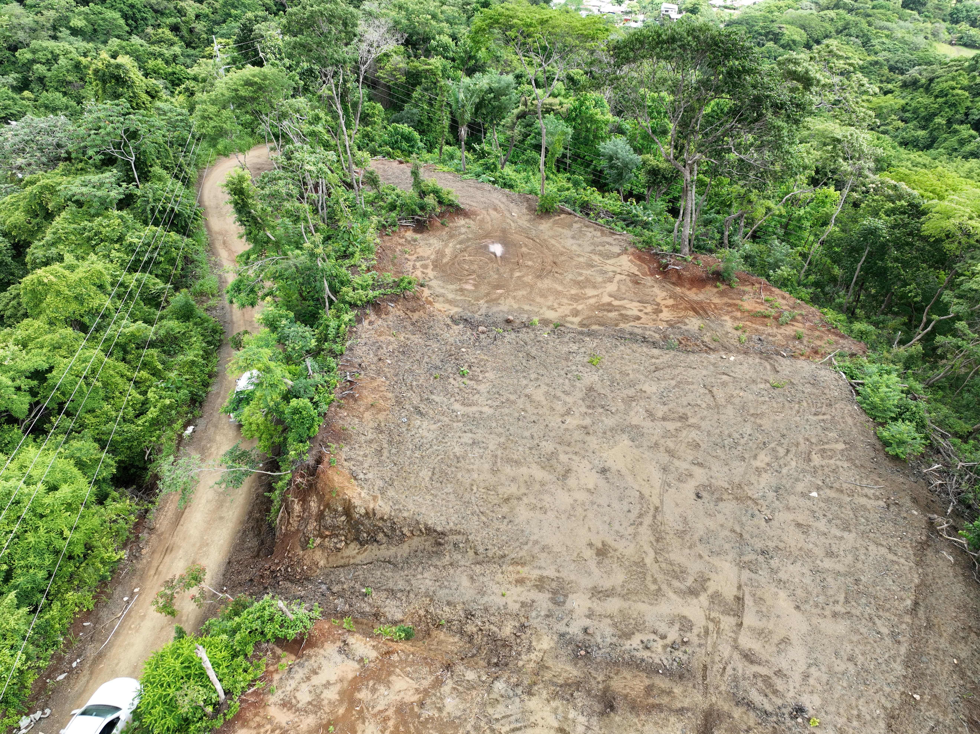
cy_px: 367
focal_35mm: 24
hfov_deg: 71.6
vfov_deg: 56.8
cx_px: 490
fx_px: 679
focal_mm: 12.29
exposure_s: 1/80
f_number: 2.8
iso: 100
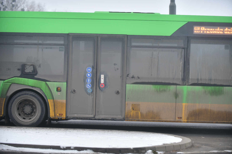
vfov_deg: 13.4
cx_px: 116
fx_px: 657
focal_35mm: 102
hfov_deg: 20.0
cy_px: 77
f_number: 2.8
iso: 360
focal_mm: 102
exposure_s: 1/1000
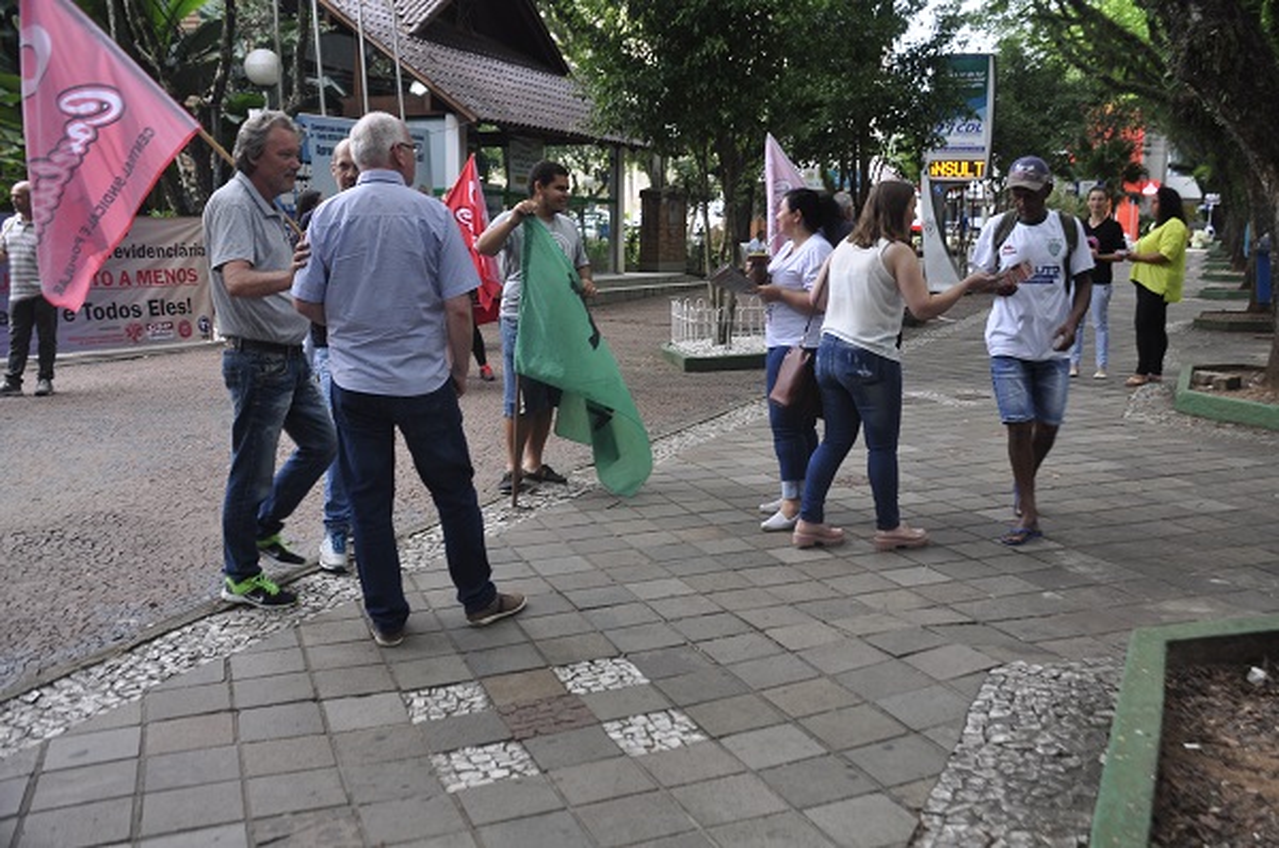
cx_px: 640
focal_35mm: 33
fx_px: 1171
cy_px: 424
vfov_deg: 39.8
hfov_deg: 57.3
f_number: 4
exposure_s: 1/60
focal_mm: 22
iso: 200
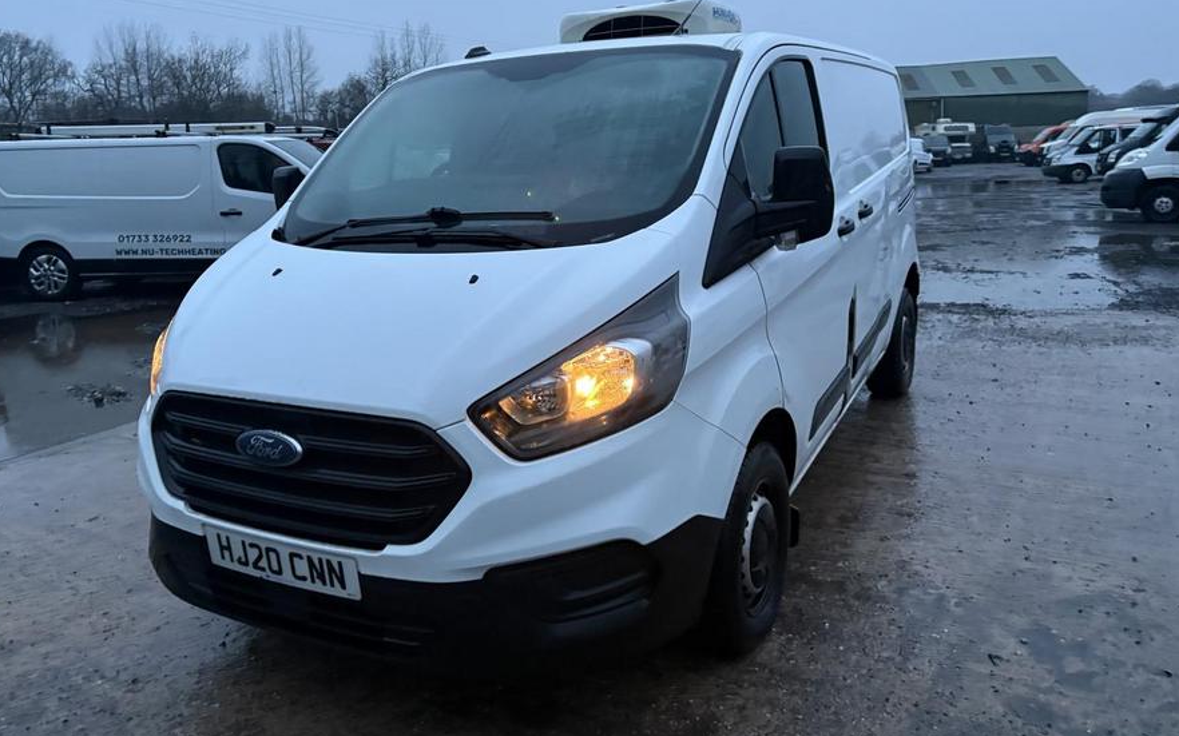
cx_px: 584
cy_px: 294
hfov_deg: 66.5
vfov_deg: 44.3
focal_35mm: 28
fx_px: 900
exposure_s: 1/57
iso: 500
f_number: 1.6
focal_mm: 5.96
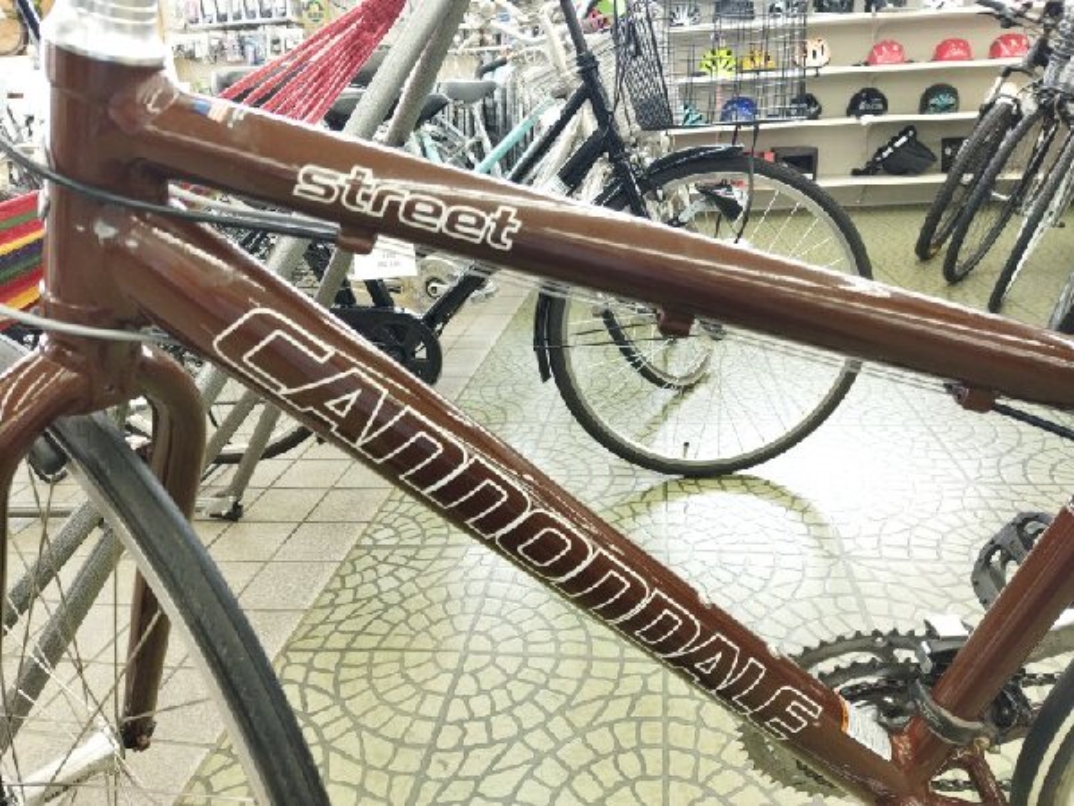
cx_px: 537
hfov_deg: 65.3
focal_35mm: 27
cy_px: 403
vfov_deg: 51.4
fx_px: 838
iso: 151
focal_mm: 4.71
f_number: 1.79
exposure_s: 1/60
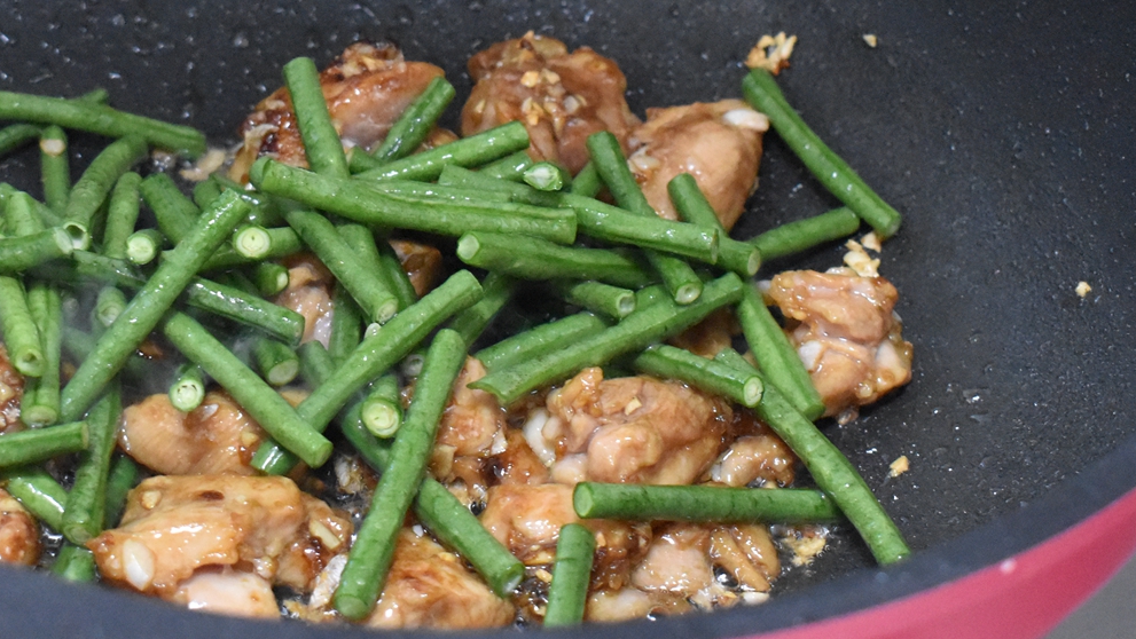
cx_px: 400
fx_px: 2923
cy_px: 92
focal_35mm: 97
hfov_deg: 21.9
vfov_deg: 12.4
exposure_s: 1/50
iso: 5600
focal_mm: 34
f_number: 5
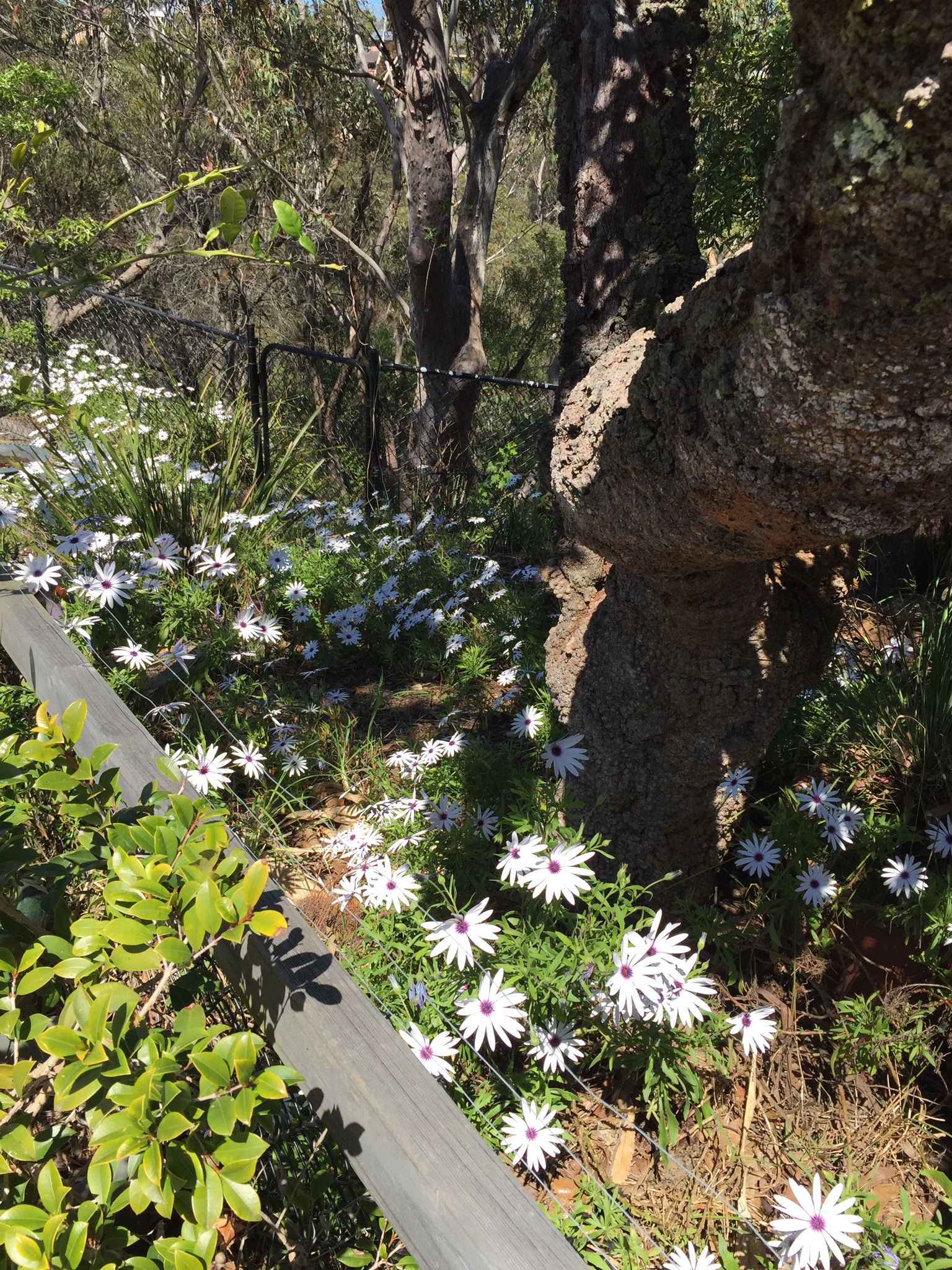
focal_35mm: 29
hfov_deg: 48.2
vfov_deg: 61.7
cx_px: 476
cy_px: 635
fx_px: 1063
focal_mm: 4.15
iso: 32
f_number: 2.2
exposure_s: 1/1319
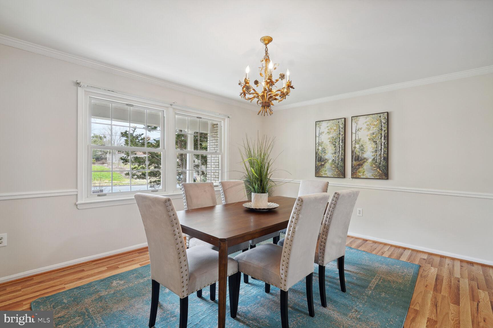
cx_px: 246
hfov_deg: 93.3
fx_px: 233
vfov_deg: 70.4
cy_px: 164
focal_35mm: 17
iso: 200
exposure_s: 1/6
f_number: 8
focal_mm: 17
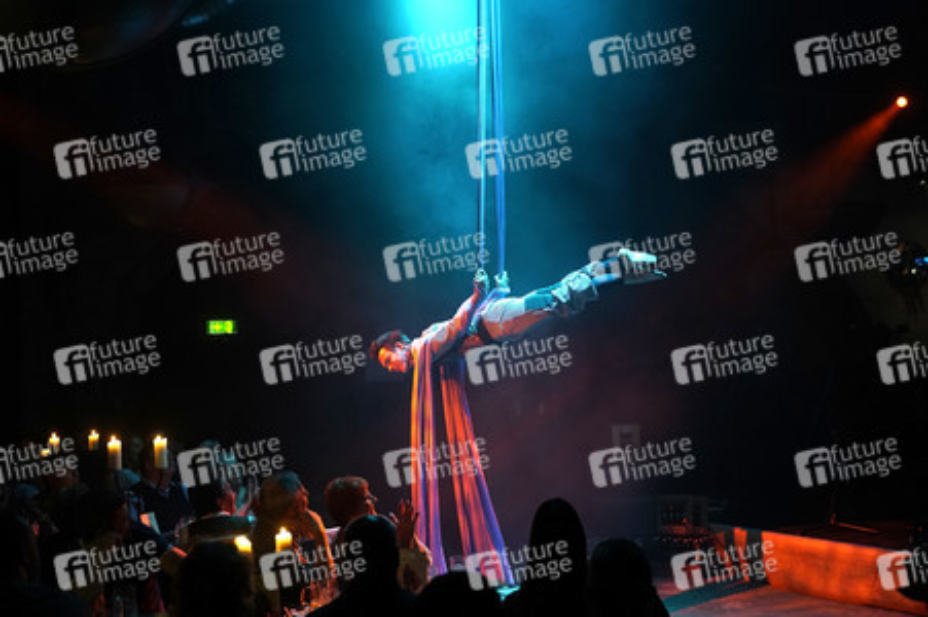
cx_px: 464
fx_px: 1030
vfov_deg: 33.4
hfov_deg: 48.5
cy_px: 308
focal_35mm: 40
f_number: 3.2
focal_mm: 40
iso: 3200
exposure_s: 1/125
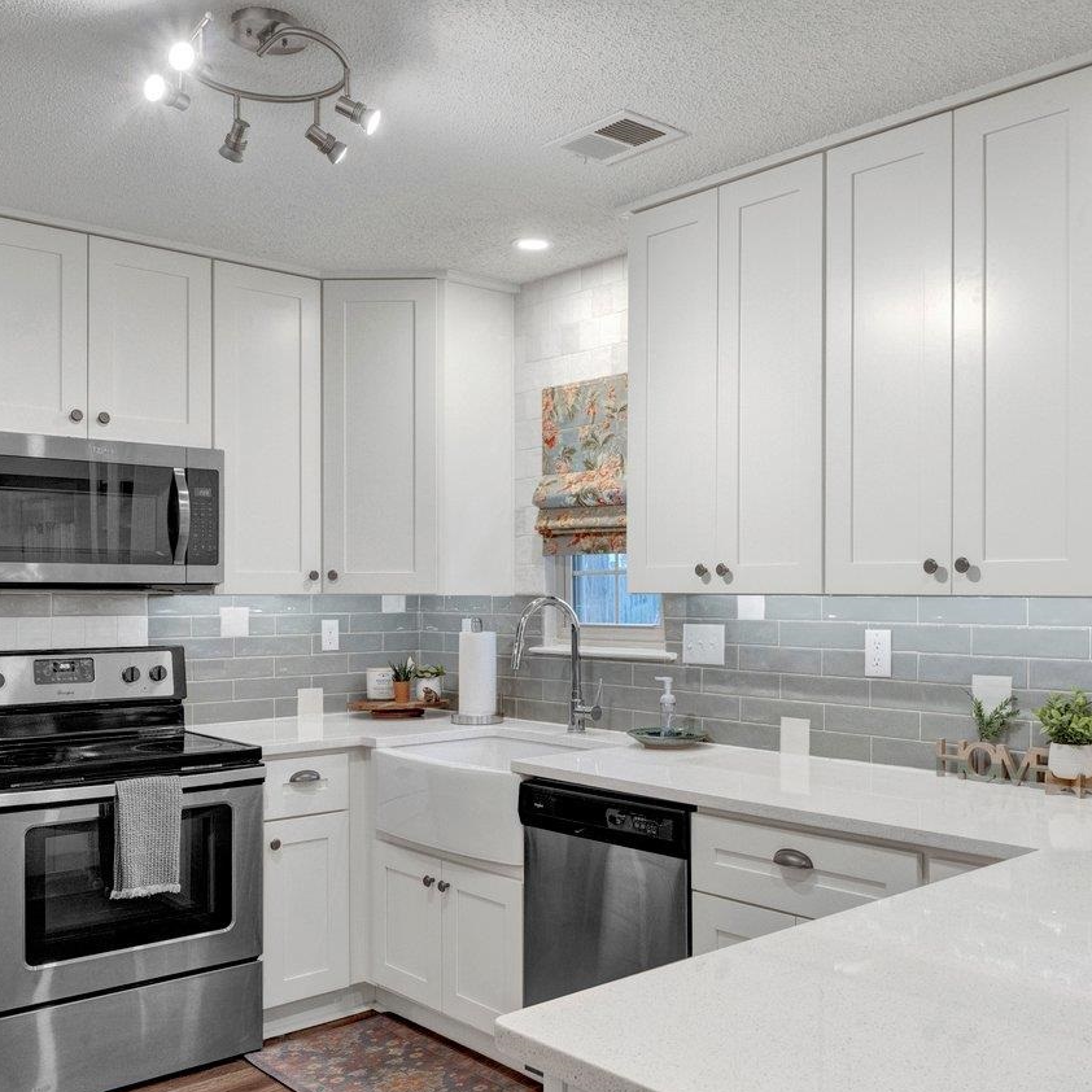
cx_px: 635
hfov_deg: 51.4
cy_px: 635
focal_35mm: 32
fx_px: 1129
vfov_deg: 51.4
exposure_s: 1/50
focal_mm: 15.3
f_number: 8
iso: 1000
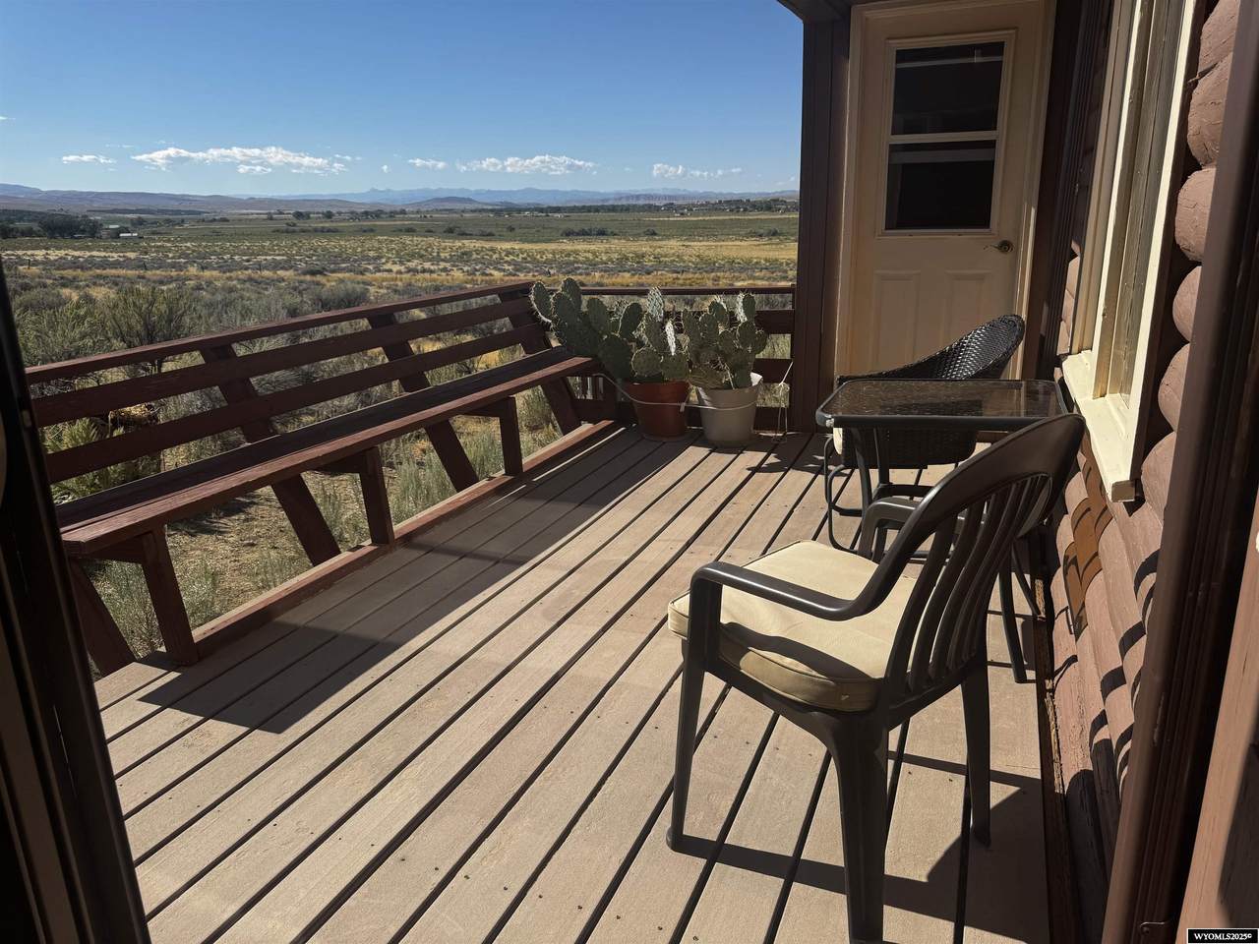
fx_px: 873
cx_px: 630
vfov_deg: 56.8
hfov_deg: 71.6
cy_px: 472
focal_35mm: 24
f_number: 1.78
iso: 80
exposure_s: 1/4950
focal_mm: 6.76
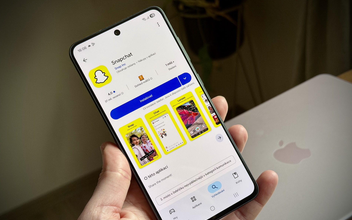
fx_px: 489
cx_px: 176
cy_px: 124
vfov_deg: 25.3
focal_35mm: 51
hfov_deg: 39.6
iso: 64
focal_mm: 6.76
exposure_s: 1/60
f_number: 1.78
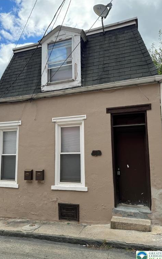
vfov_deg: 70.4
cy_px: 132
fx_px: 183
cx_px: 77
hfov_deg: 47.6
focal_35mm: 26
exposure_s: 1/925
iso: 80
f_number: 1.78
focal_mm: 6.76
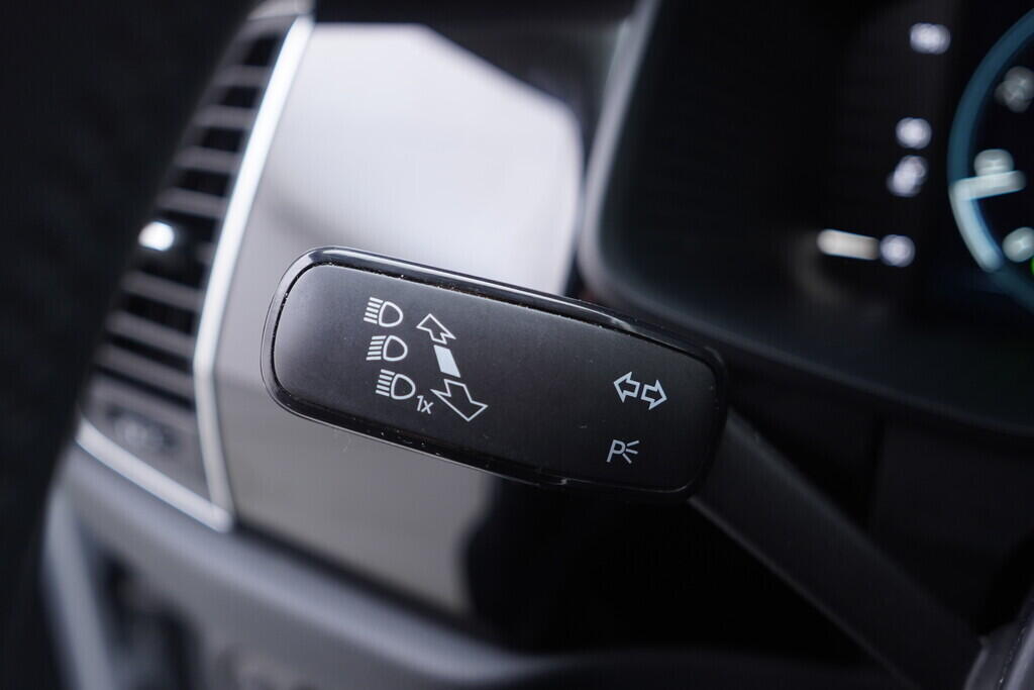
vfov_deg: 36.9
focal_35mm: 36
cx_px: 517
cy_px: 345
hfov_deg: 53.1
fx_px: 1034
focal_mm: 24
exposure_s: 1/40
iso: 250
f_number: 2.8
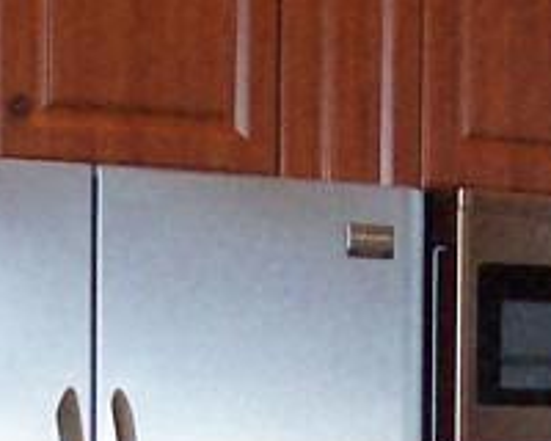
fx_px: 3017
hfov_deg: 10.4
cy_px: 700
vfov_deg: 8.2
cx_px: 328
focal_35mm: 185
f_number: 2.8
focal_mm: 5.6
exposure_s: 1/60
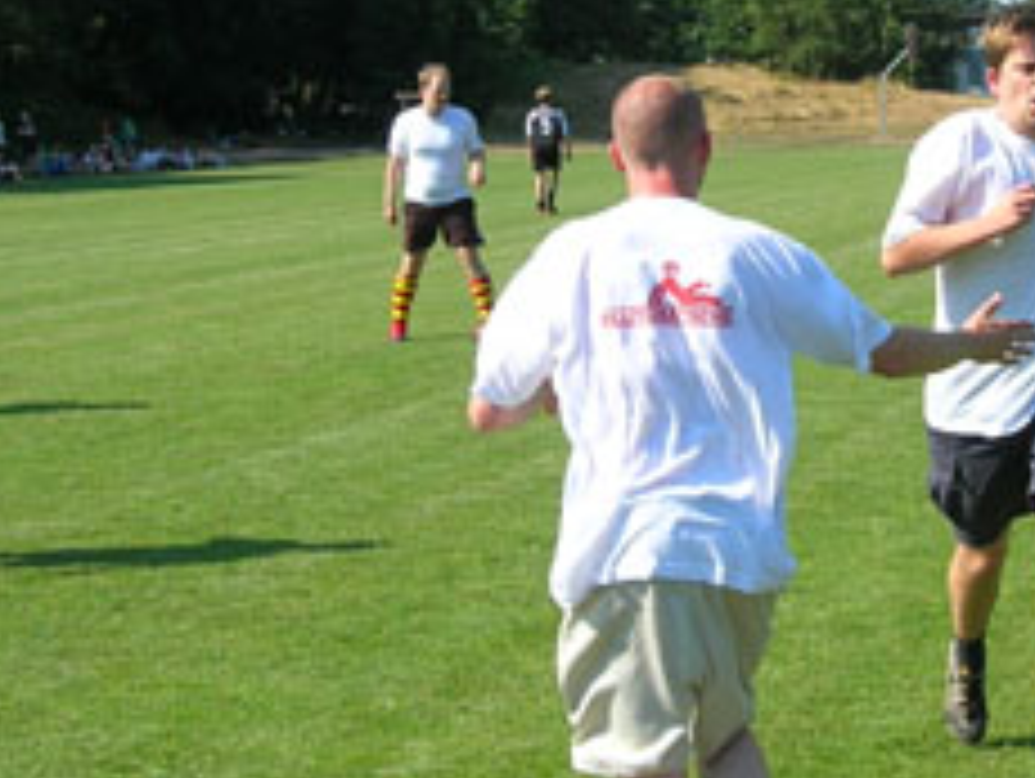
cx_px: 760
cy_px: 247
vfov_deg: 14.9
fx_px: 2963
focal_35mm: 99
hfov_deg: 19.7
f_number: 4.8
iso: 64
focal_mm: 7.8
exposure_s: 1/396
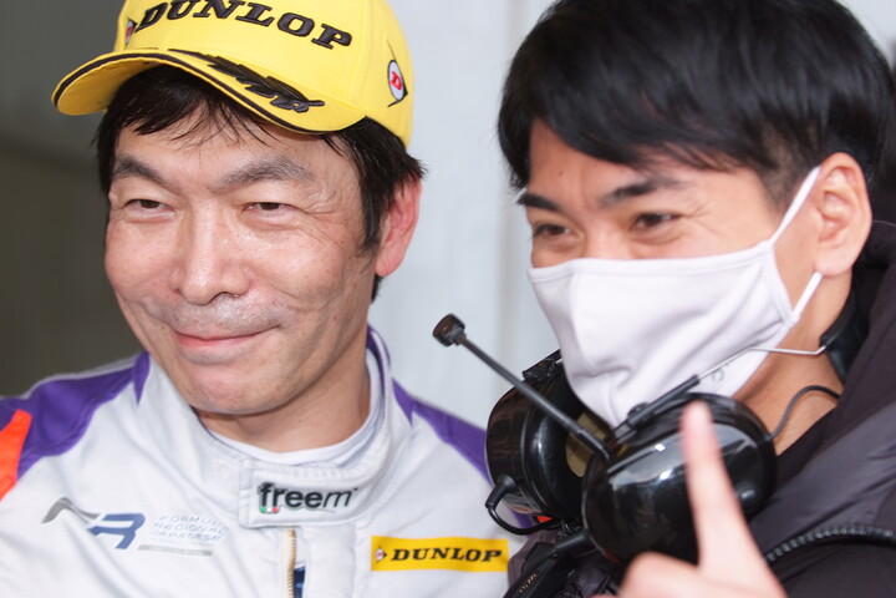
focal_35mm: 105
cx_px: 448
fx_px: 2613
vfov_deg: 13.0
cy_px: 299
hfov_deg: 19.5
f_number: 4
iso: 100
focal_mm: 70
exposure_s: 1/60
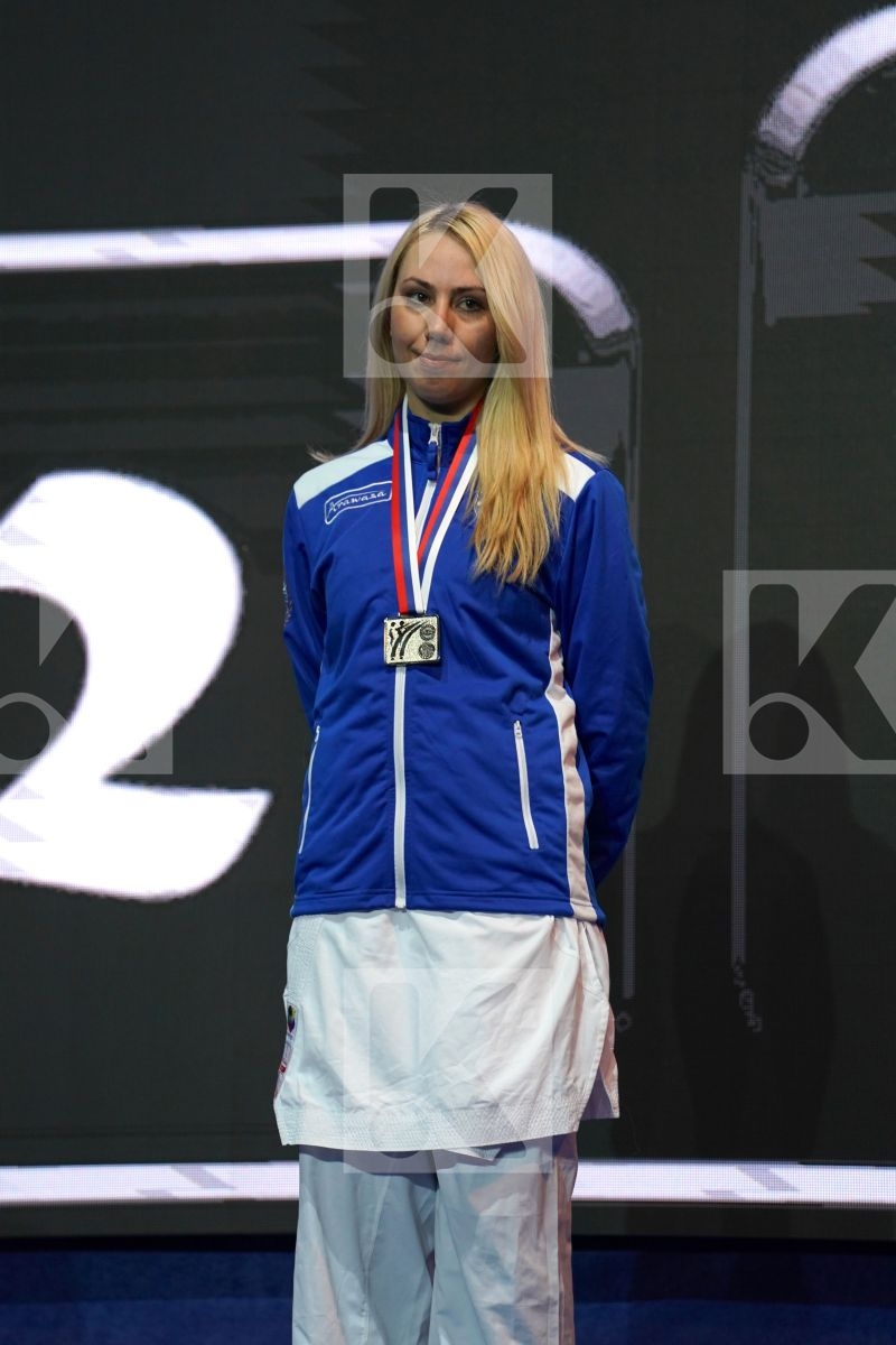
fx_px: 7466
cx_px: 448
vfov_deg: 10.3
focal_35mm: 200
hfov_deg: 6.9
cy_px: 672
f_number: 4
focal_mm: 200
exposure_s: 1/250
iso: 800
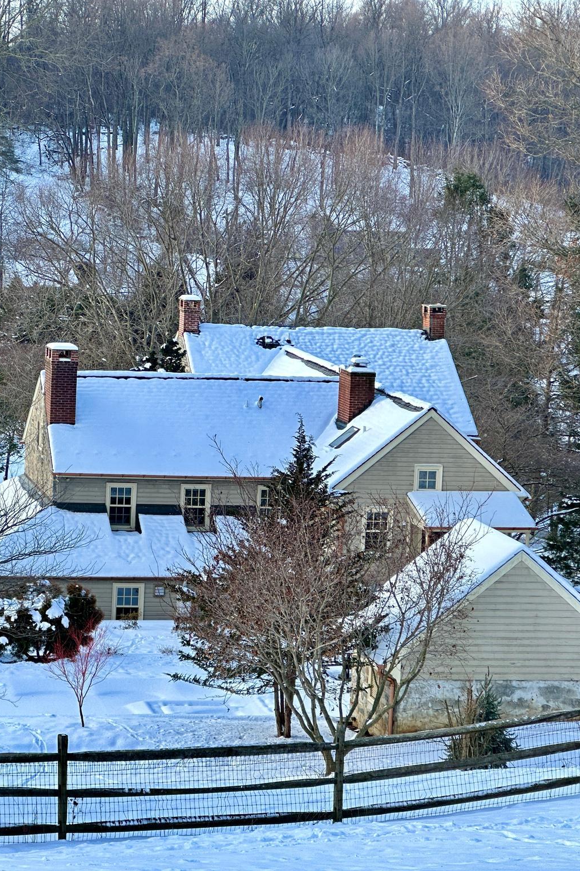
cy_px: 435
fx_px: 2586
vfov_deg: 19.1
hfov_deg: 12.8
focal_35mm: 107
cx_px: 193
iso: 32
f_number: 2.8
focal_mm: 9
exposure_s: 1/210
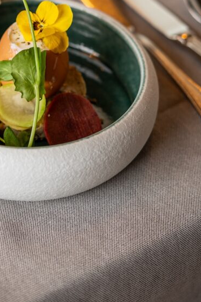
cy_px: 49
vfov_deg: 21.8
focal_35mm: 92
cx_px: 35
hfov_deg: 14.8
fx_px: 771
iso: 200
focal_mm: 50
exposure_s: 1/50
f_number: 2.8
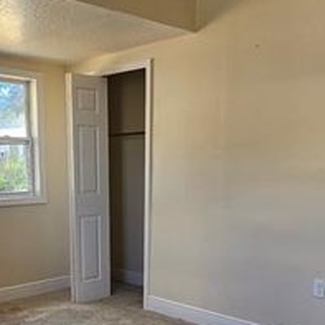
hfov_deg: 40.9
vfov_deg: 39.8
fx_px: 436
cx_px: 143
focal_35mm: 41
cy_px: 243
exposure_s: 1/77.4
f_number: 2.2
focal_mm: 2.2
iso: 80
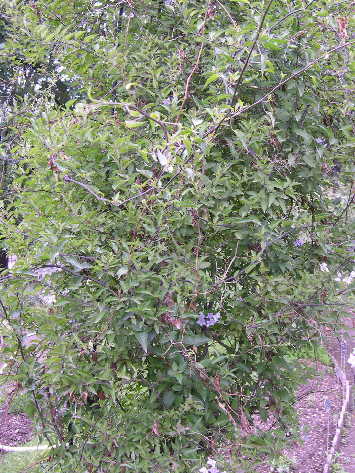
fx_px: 519
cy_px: 236
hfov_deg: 37.7
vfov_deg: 49.0
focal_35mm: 38
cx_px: 178
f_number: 2.8
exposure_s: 1/80
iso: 100
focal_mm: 8
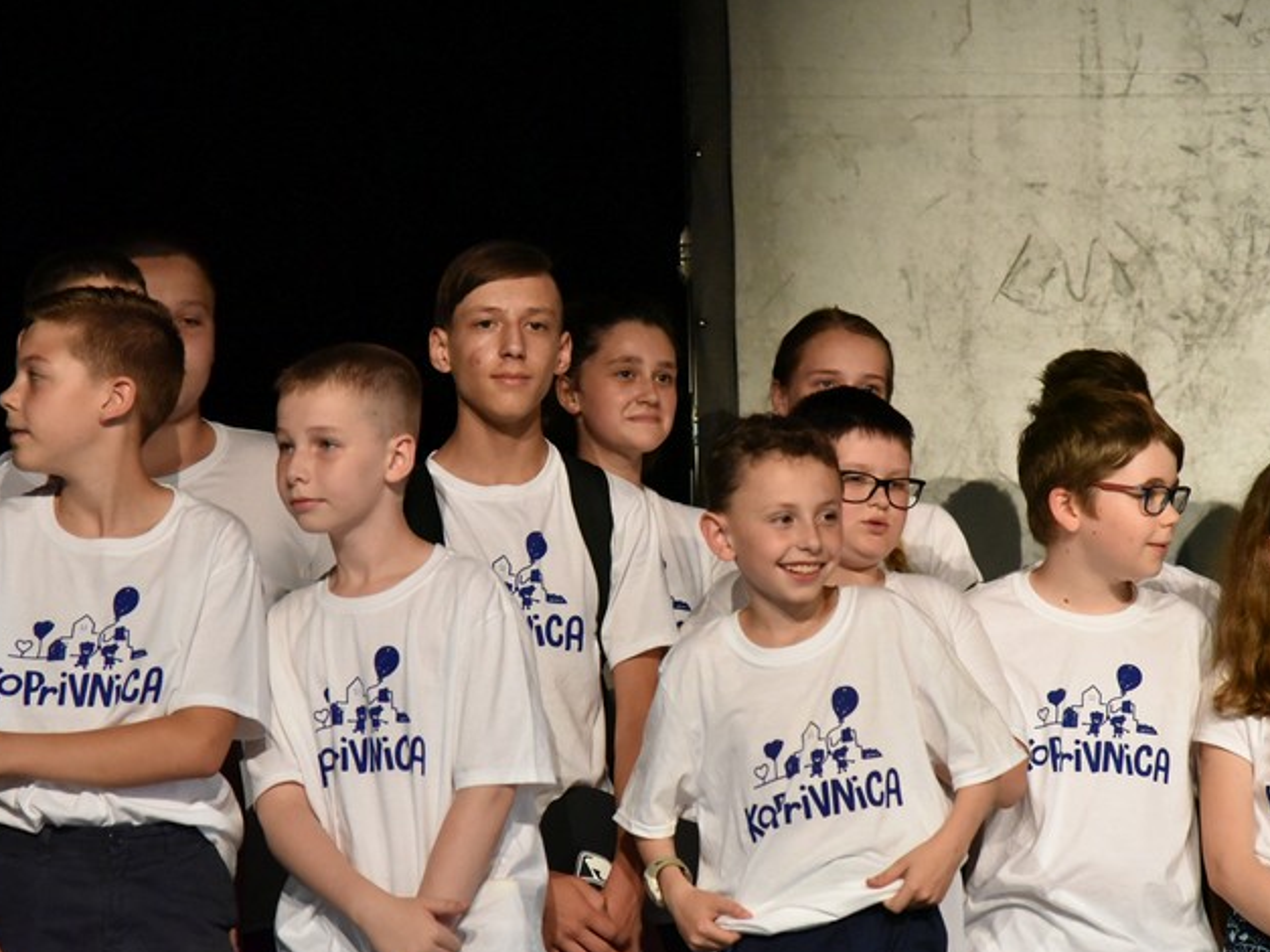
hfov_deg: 13.1
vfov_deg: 9.8
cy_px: 434
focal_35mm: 151
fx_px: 5539
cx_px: 638
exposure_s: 1/1000
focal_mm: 120
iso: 12800
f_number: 4
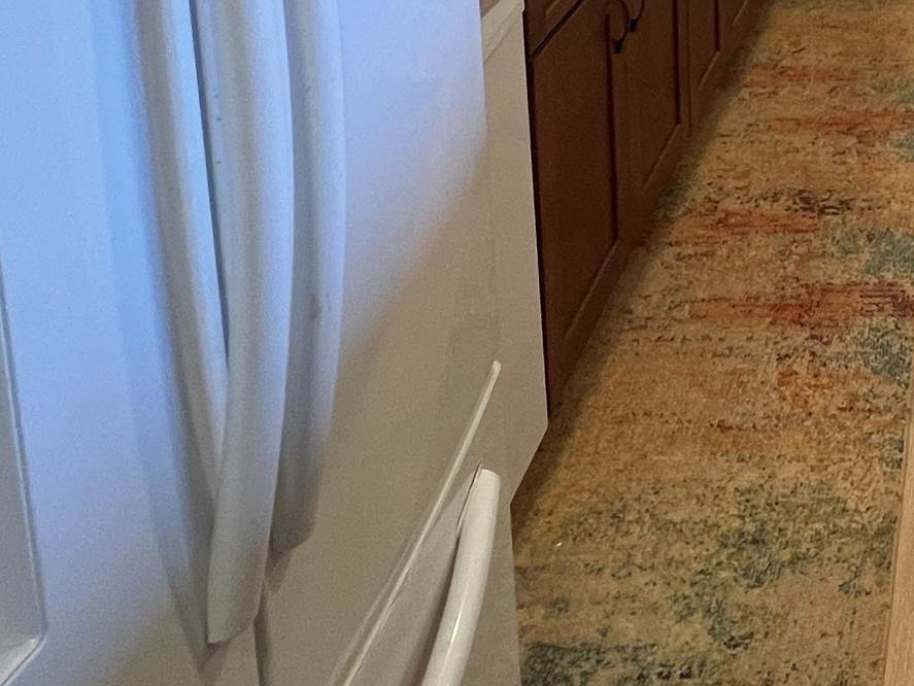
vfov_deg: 25.6
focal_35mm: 45
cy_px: -298
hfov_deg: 34.5
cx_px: 1072
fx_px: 1189
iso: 160
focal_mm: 1.57
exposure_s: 1/60
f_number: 1.8
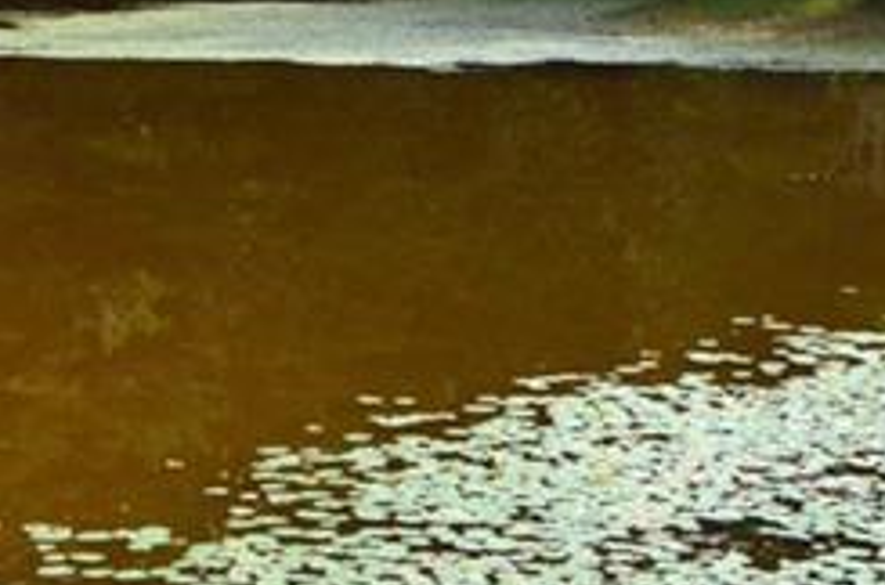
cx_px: 285
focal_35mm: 113
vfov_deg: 11.9
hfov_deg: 18.1
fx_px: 2771
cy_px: -18
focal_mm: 18
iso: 400
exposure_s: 1/400
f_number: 11
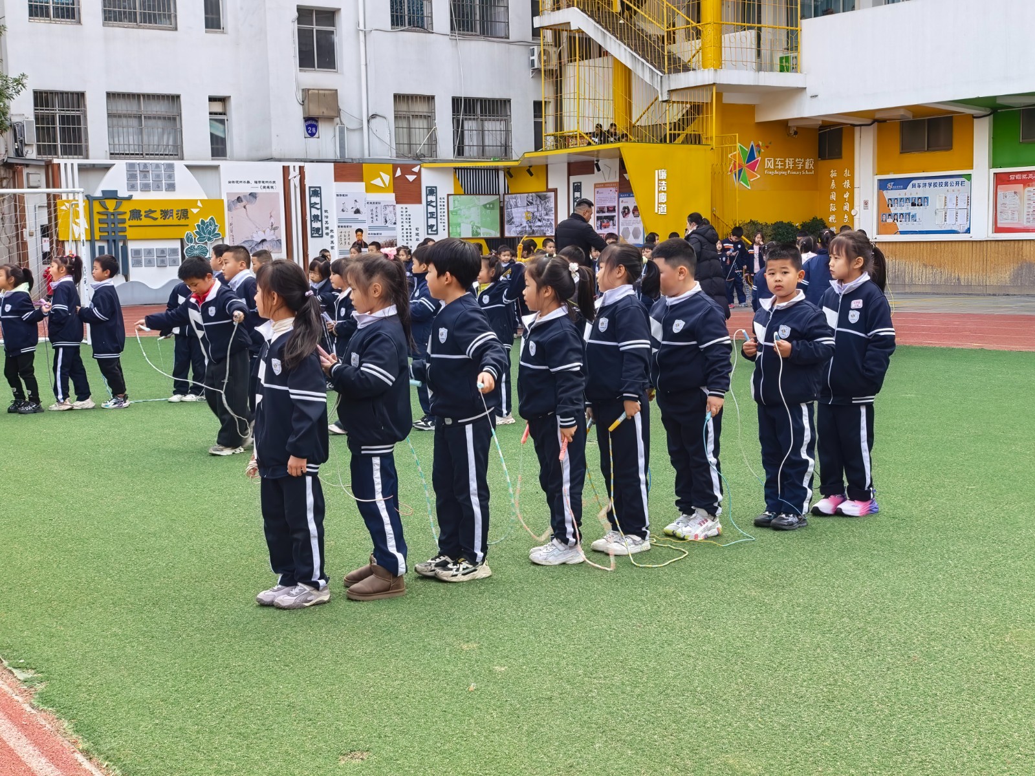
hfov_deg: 39.7
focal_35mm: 48
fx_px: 1435
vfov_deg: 30.3
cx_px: 518
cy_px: 388
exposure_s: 1/109
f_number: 4
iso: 50
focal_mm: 8.5
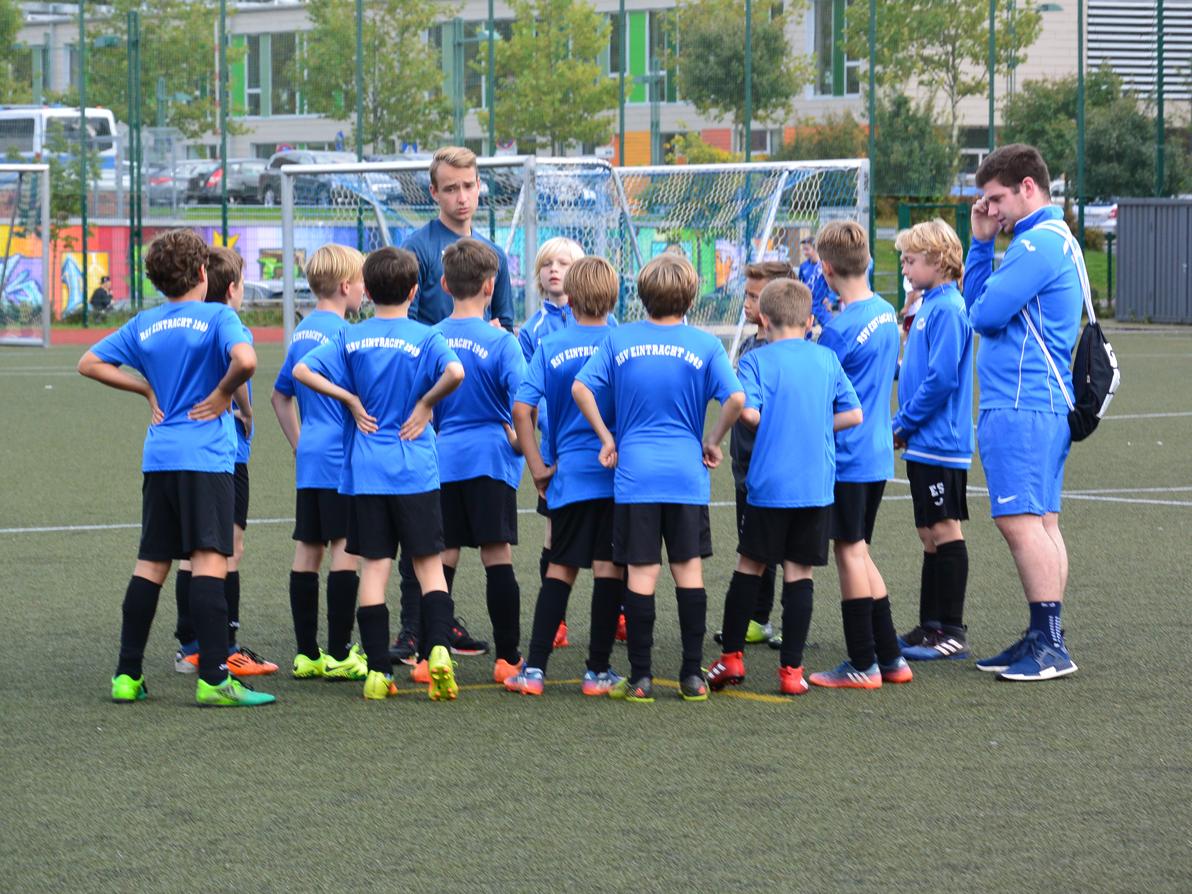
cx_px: 632
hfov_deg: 13.2
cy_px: 446
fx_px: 5165
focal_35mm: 150
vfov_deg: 9.9
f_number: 4.2
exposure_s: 1/200
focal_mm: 51.2
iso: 160
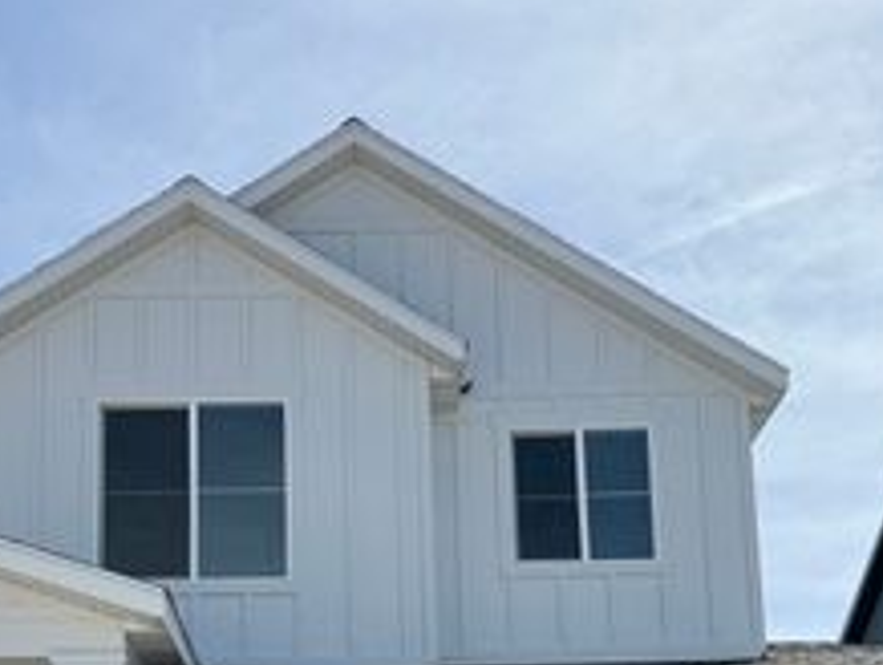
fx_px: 1405
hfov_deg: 34.9
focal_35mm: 55
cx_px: 397
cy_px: 736
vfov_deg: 24.7
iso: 80
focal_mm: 6.76
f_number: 1.78
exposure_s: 1/6711
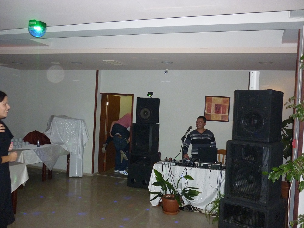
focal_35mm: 33
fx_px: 290
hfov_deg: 55.4
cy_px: 114
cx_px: 152
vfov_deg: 42.9
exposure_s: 1/125
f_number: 2.8
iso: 400
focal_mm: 5.5
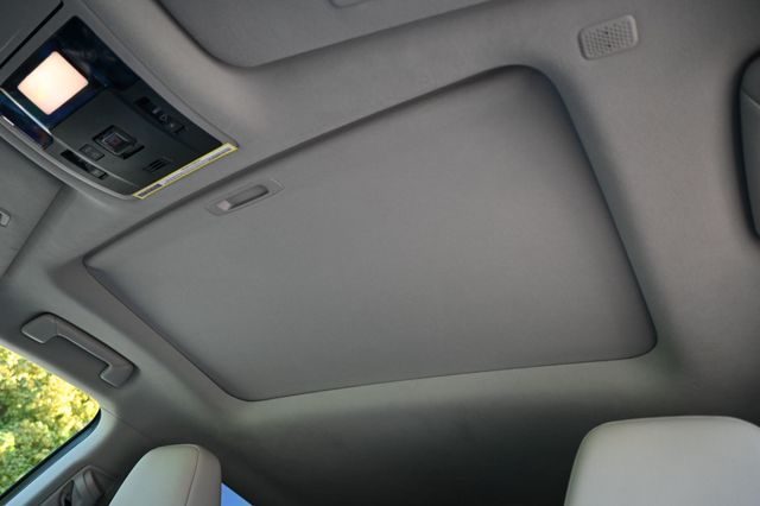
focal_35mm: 24
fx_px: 506
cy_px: 253
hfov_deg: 73.8
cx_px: 380
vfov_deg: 53.1
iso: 500
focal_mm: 16
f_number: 3.5
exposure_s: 1/125
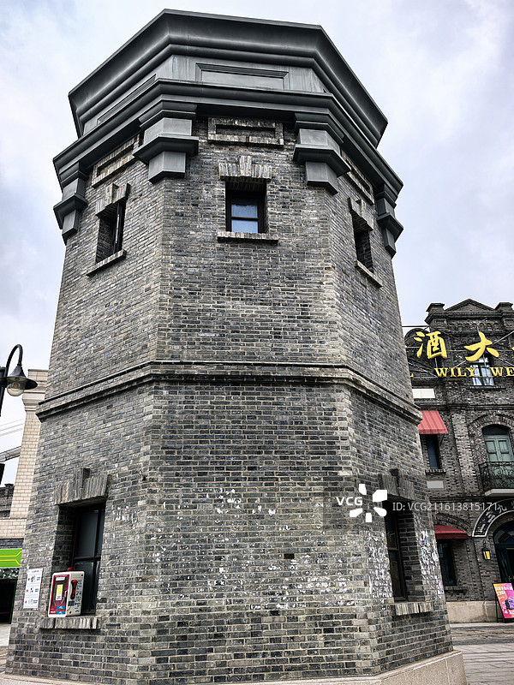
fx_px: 535
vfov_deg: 65.3
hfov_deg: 51.4
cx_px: 257
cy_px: 342
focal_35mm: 27
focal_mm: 8.5
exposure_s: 1/708
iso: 50
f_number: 2
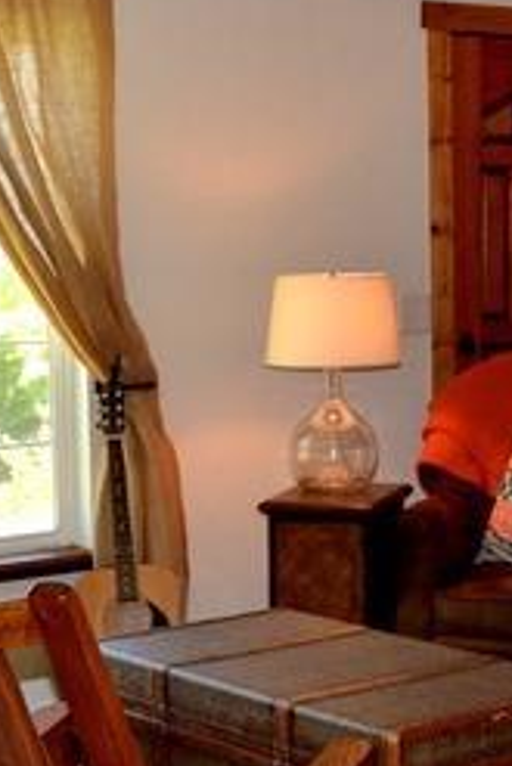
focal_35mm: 89
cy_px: 467
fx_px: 1902
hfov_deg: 15.3
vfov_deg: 22.7
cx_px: 298
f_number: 4
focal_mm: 23
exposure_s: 1/80
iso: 400
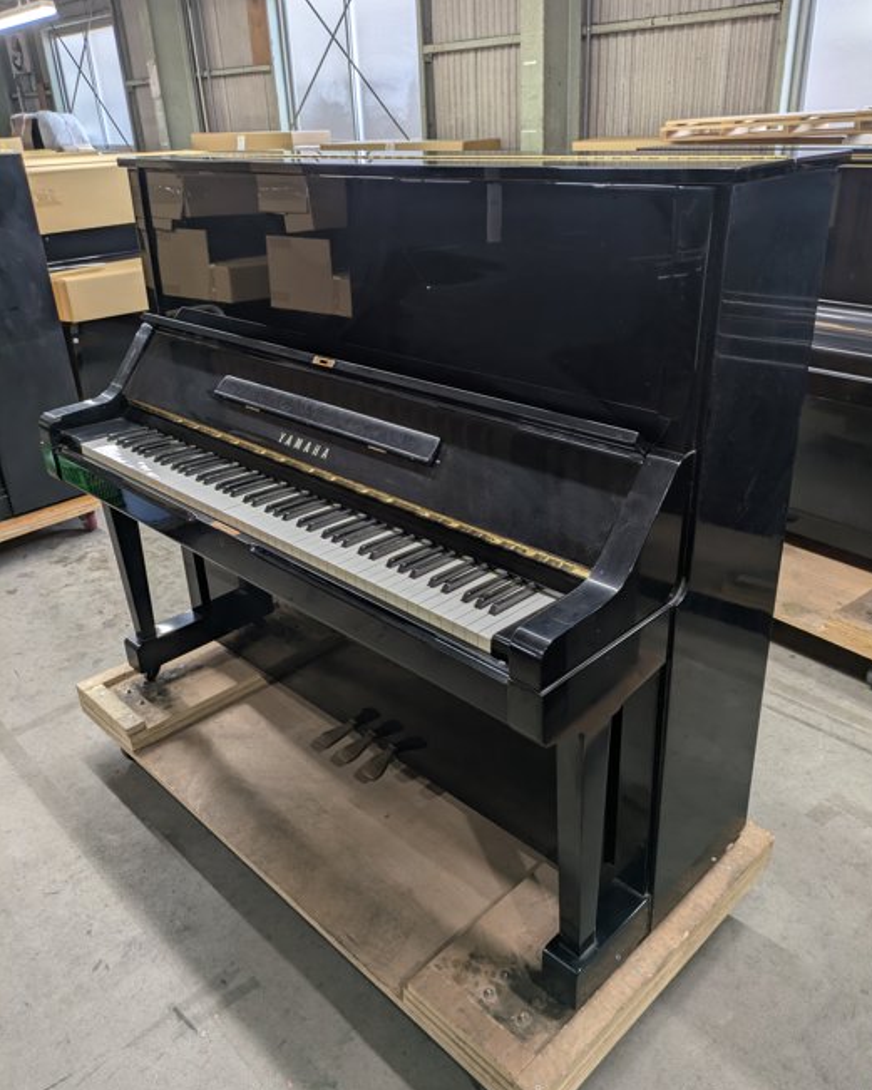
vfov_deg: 64.1
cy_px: 548
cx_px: 451
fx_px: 871
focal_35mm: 27
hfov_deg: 53.2
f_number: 1.89
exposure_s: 1/60
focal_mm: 5.43
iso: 40
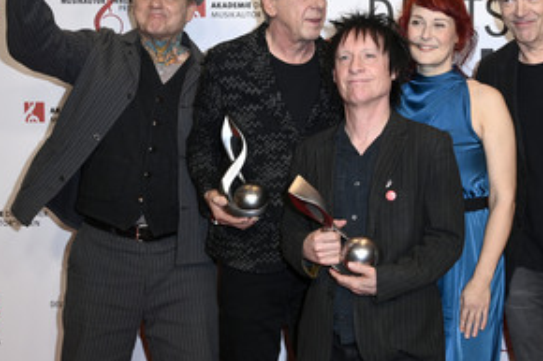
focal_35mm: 59
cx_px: 366
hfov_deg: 33.6
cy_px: 152
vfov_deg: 22.9
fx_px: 889
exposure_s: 1/250
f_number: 5.6
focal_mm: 38
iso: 1250
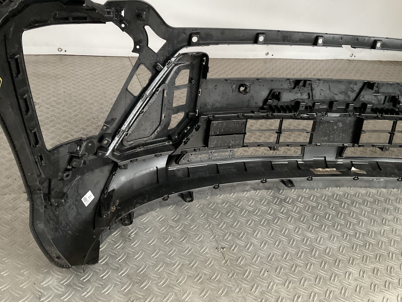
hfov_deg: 51.2
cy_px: 135
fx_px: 418
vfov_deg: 39.6
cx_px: 178
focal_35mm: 36
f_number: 1.8
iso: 250
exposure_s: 1/50
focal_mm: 3
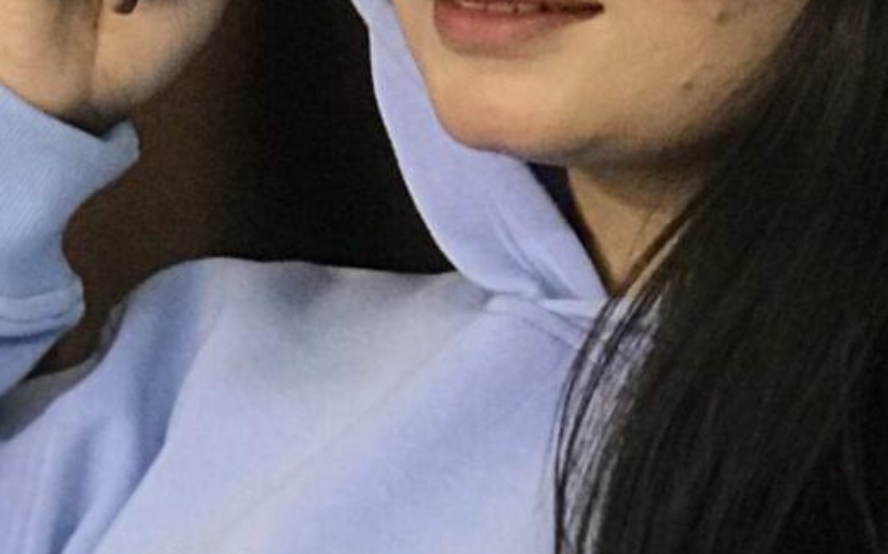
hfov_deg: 7.1
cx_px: 223
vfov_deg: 4.4
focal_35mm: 297
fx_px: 7184
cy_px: 687
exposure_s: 1/50
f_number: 2.8
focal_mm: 6.6
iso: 100
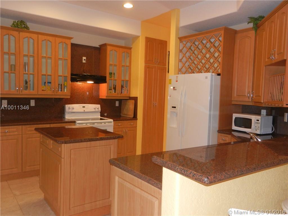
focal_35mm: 29
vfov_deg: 48.2
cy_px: 108
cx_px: 144
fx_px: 241
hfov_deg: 61.7
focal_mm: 5.1
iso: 200
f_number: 3.6
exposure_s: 1/30
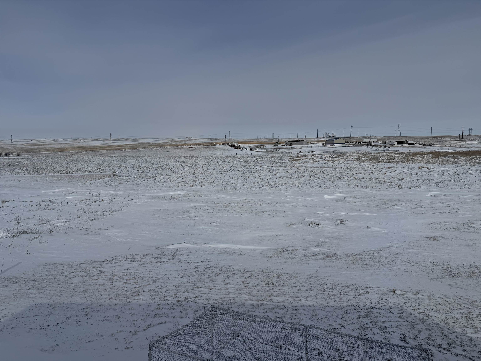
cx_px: 240
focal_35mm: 24
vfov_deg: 56.8
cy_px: 180
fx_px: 333
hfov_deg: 71.6
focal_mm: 6.76
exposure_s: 1/22727
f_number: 1.78
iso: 80
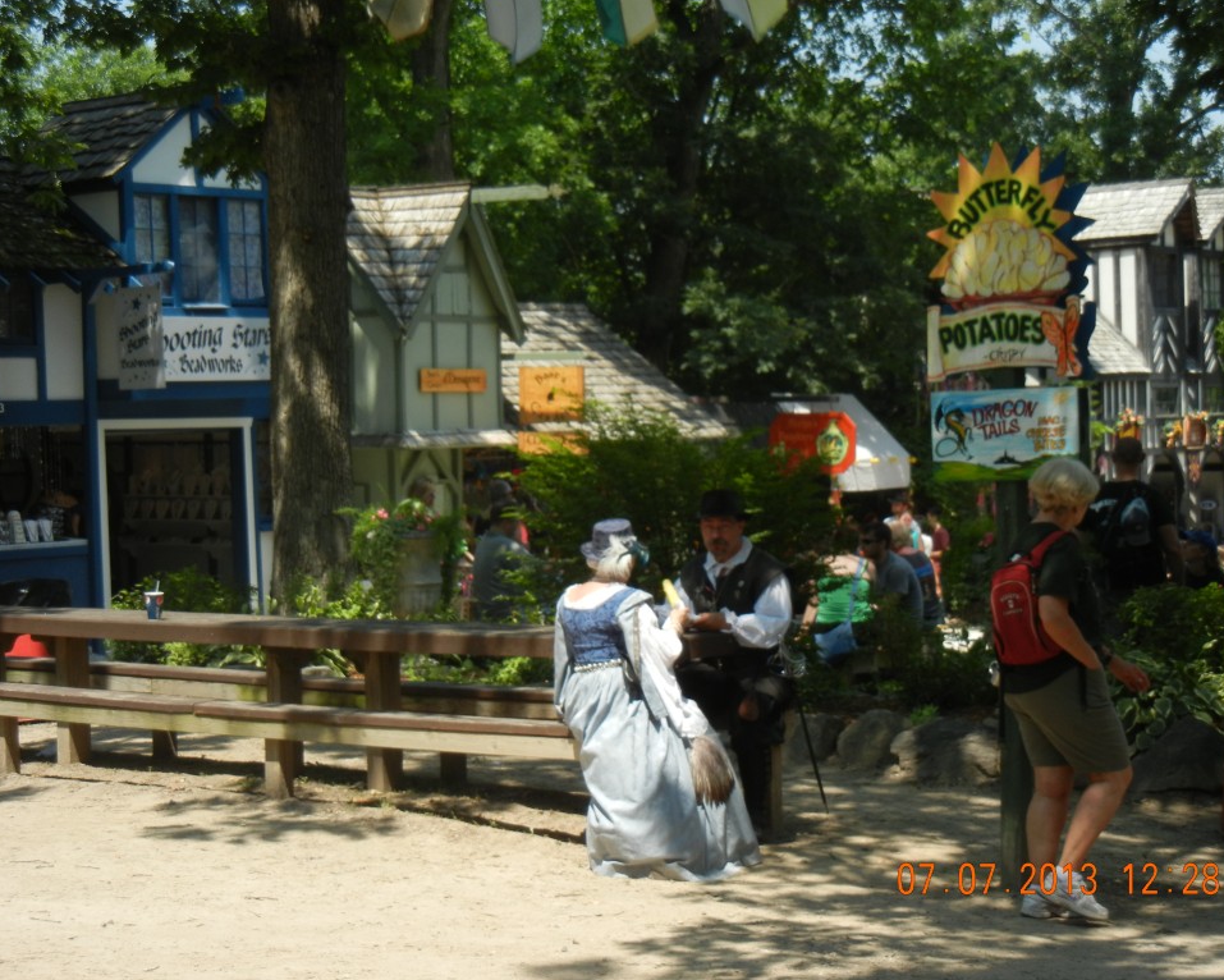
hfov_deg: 26.8
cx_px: 645
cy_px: 490
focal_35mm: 71
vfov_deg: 21.6
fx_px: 2573
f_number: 4.1
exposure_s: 1/624
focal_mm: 12.2
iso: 160
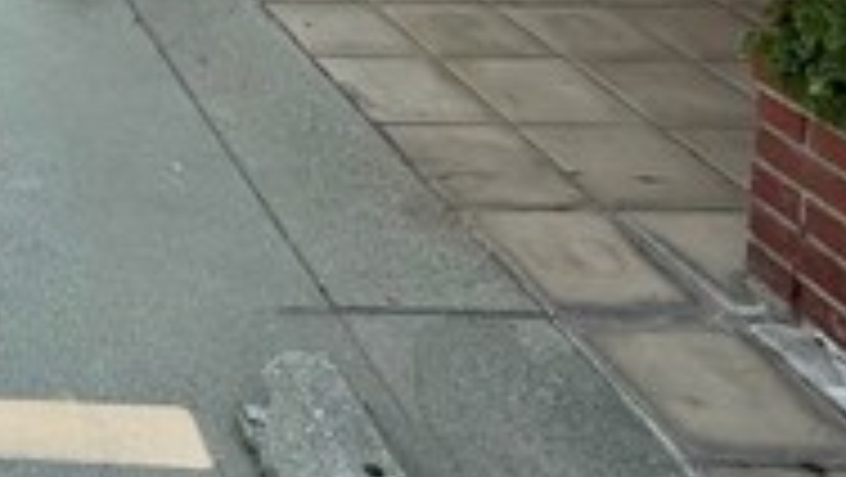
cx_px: -315
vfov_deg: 17.8
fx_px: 1167
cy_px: -414
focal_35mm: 52
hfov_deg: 29.7
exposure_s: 1/2976
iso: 50
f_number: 2.2
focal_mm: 2.22
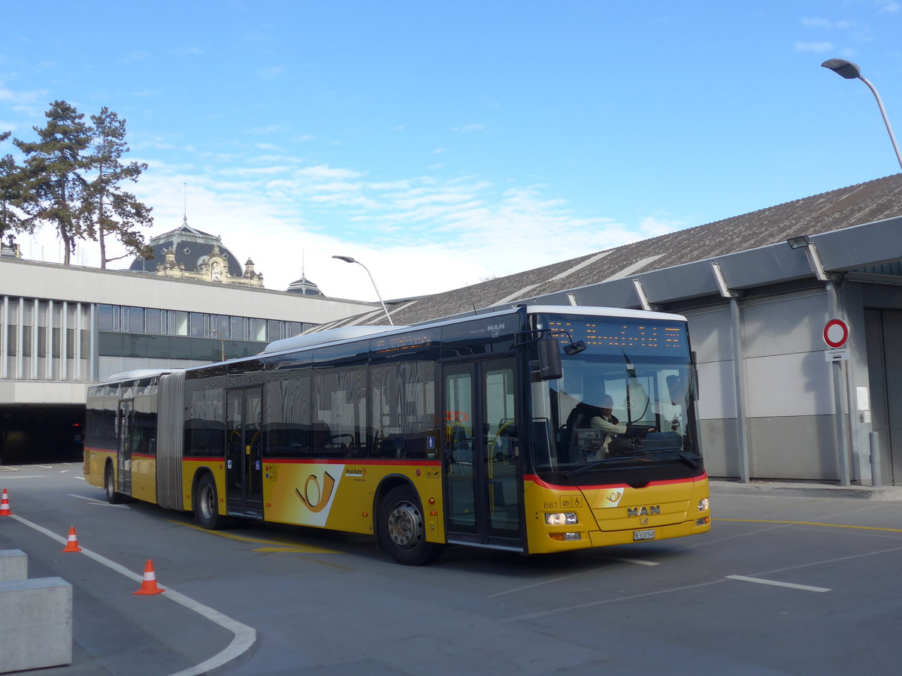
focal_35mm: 39
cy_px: 338
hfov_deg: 47.9
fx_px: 1016
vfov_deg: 36.8
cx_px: 451
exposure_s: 1/1000
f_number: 2.8
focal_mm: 8
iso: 80
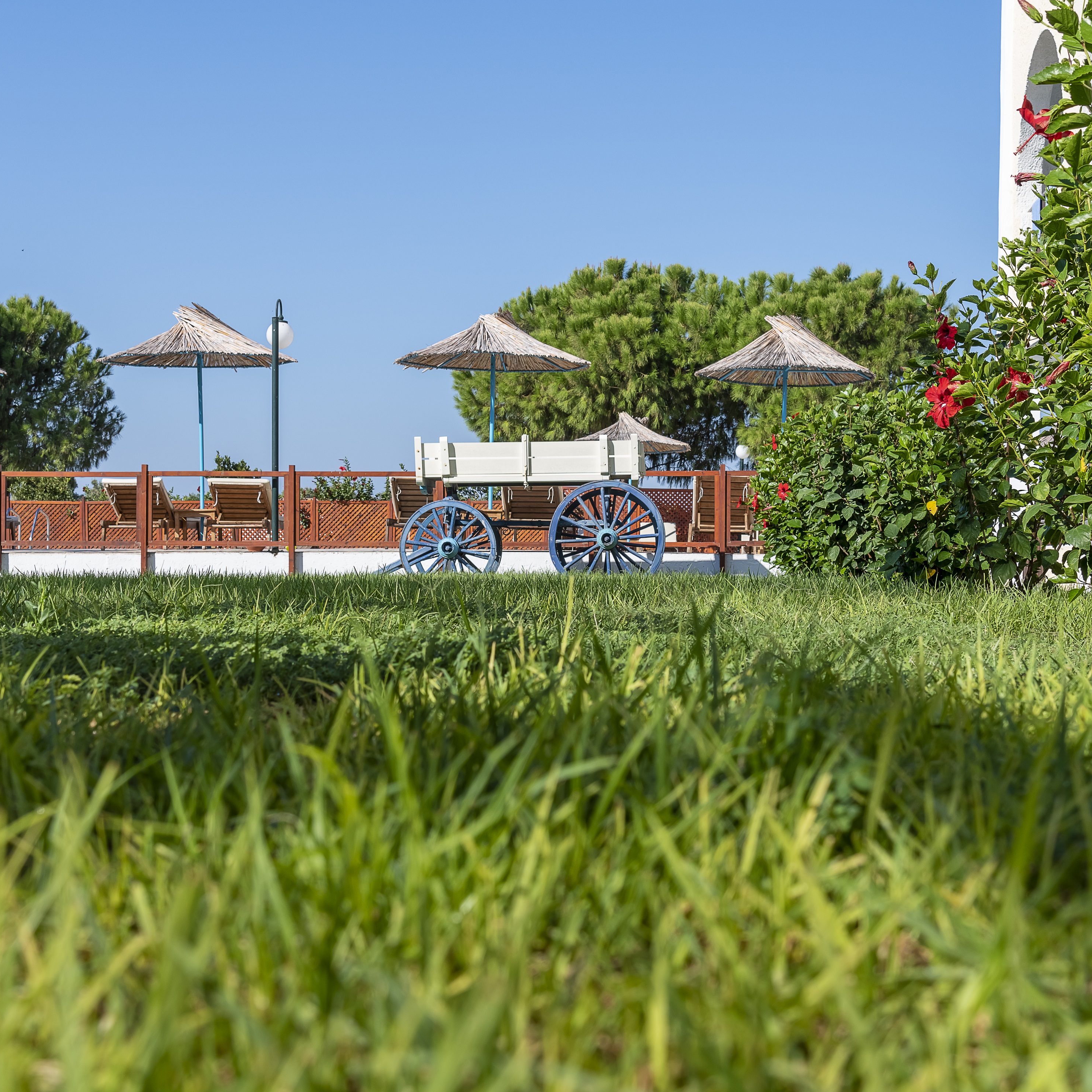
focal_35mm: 57
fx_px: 2034
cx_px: 527
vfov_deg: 30.0
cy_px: 546
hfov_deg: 30.0
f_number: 9
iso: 100
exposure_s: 1/160
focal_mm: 44
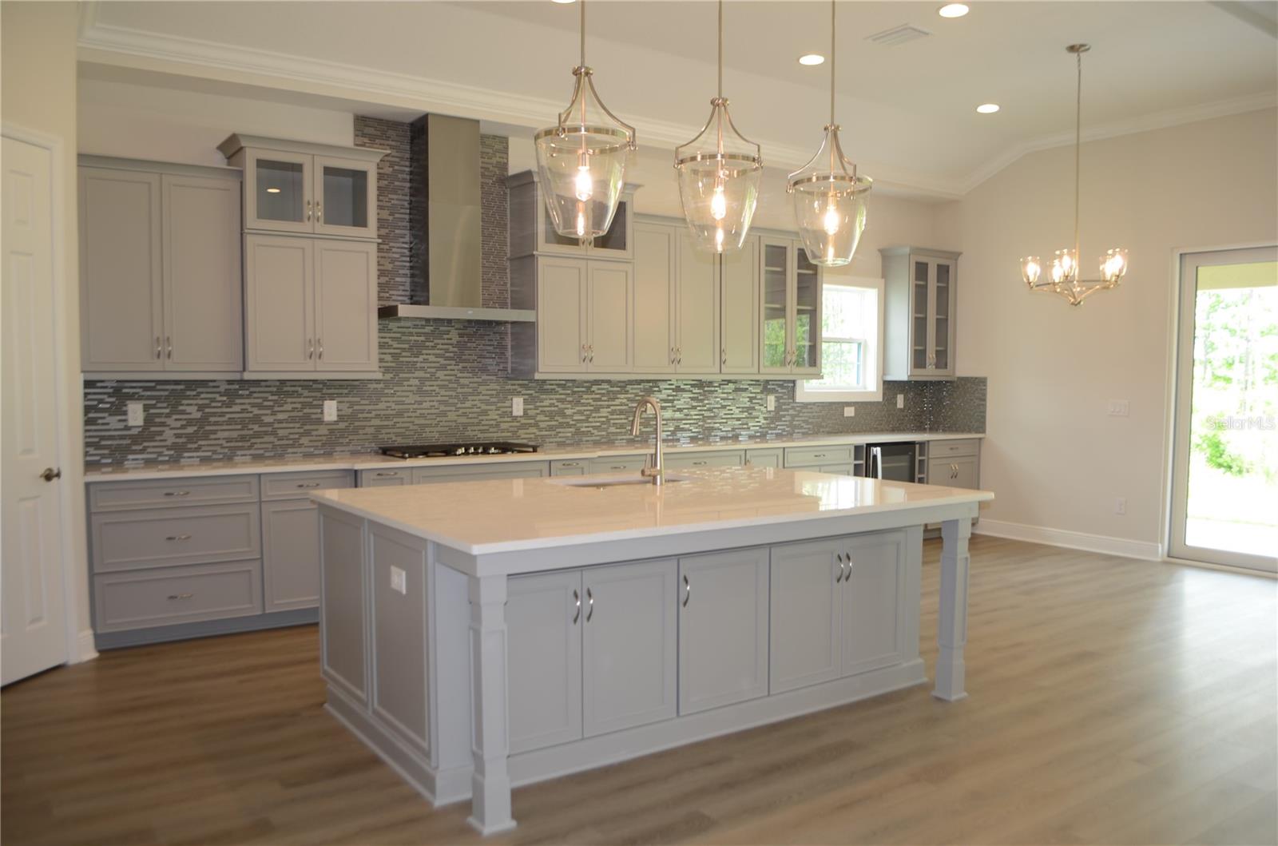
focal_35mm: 27
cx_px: 639
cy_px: 423
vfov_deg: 47.7
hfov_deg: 67.5
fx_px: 956
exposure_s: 1/15
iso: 100
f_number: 3.5
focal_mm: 18
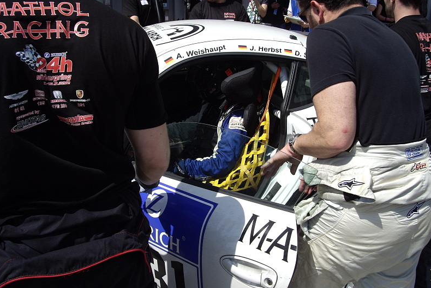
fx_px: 479
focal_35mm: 40
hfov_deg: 48.5
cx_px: 216
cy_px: 147
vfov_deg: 33.4
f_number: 5.6
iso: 50
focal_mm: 7.9
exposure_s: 1/320
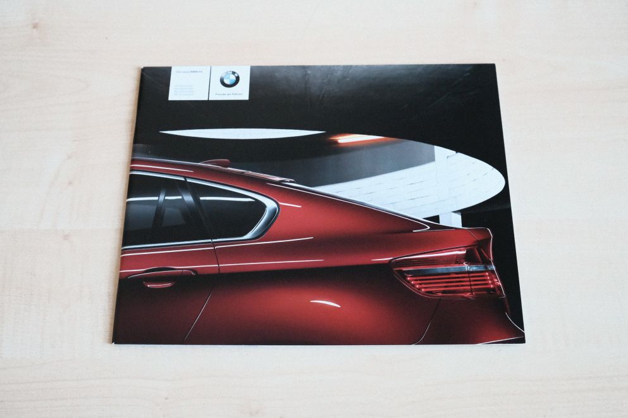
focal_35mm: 38
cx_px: 314
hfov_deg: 50.7
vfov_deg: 35.0
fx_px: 662
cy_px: 209
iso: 6400
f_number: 5.6
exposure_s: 1/210
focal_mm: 25.4
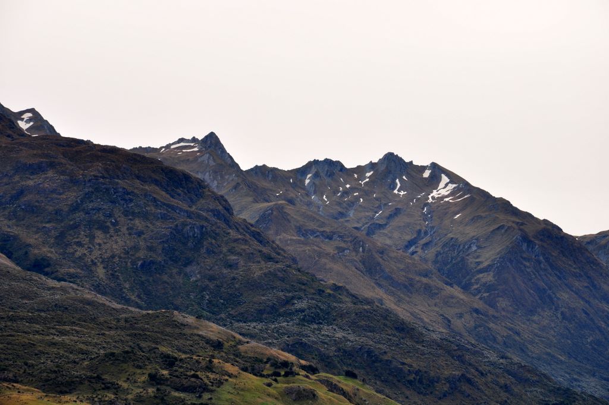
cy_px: 202
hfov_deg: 13.1
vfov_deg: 8.7
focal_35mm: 158
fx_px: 2661
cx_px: 304
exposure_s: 1/320
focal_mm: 105
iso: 200
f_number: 10
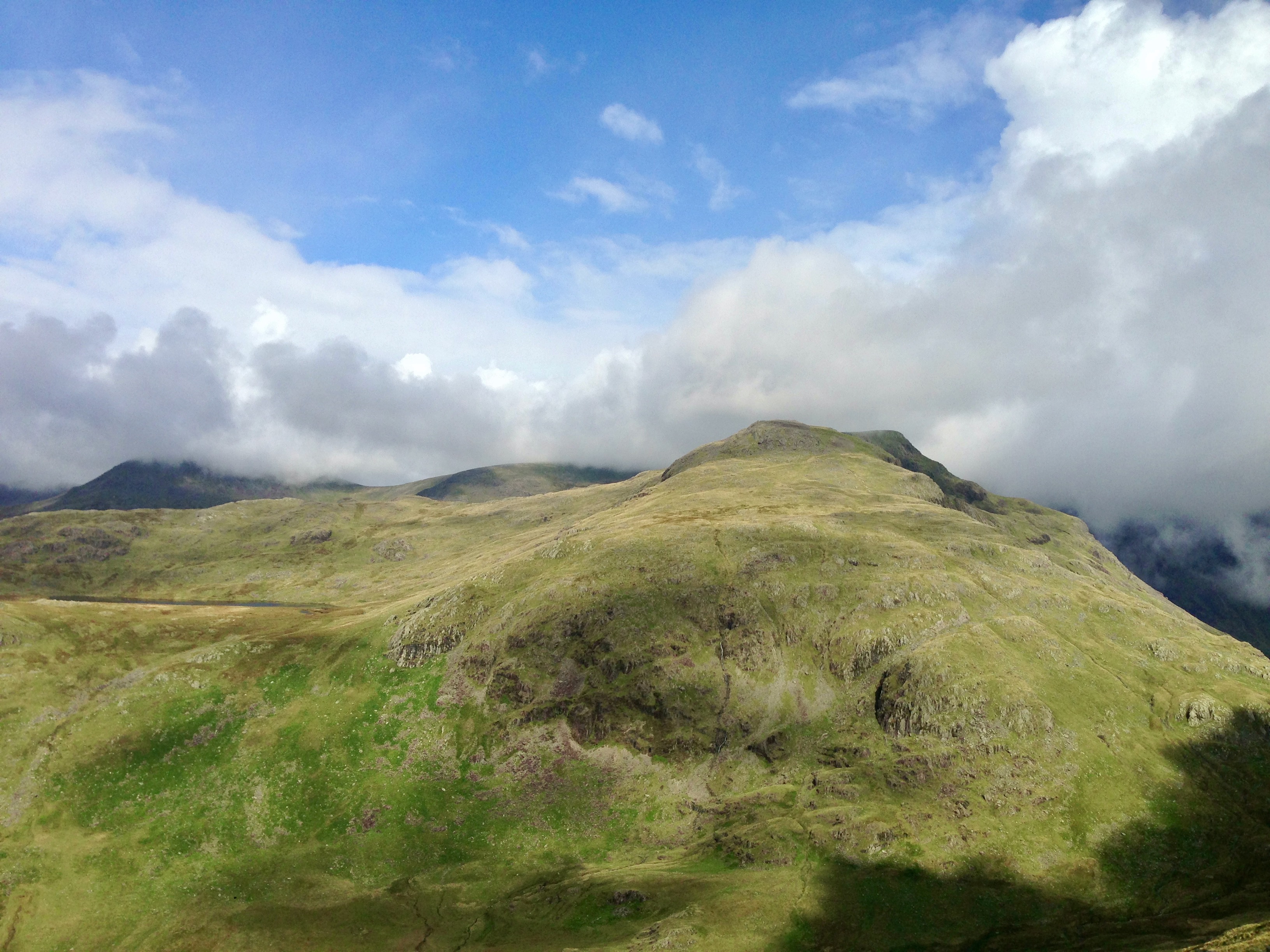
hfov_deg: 55.4
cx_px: 635
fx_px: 1211
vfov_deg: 42.9
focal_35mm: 33
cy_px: 476
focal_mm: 4.13
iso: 50
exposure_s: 1/2169
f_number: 2.4
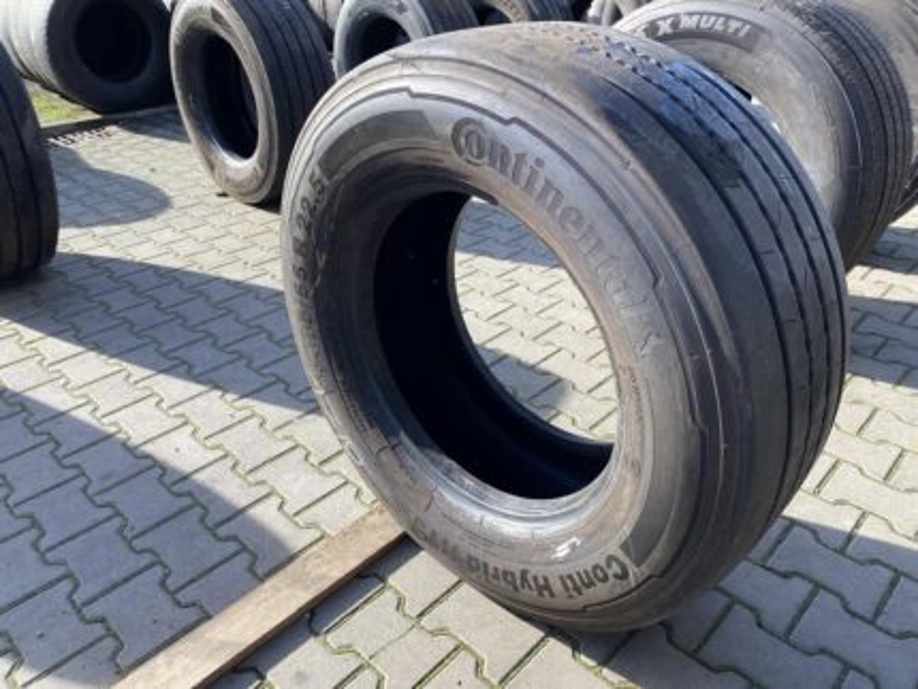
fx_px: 690
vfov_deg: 53.1
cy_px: 344
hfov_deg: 67.3
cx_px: 459
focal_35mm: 26
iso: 32
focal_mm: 4.25
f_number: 1.8
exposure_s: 1/463
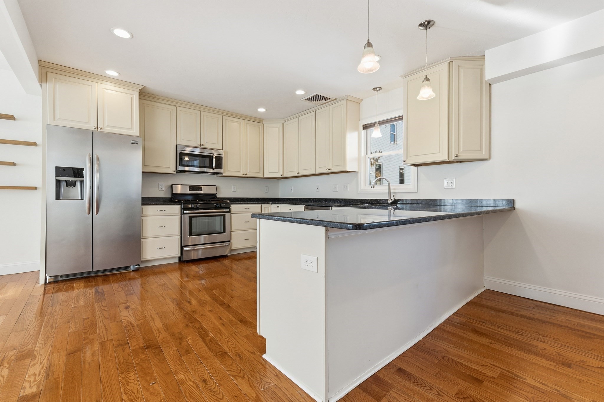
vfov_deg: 77.3
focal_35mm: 15
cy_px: 201
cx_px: 302
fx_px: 252
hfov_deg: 100.4
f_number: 11
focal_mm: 10
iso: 100
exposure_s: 1/40
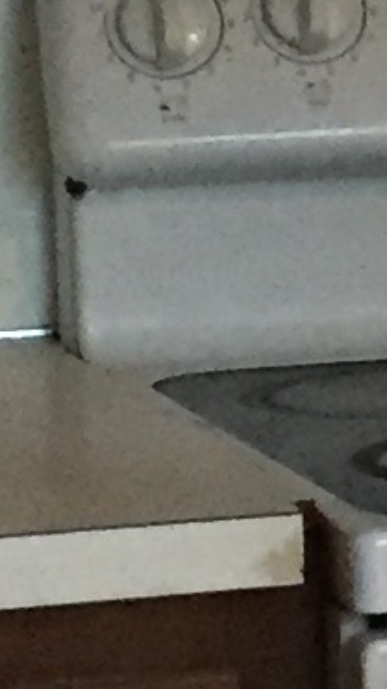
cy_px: 350
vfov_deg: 7.8
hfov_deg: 4.1
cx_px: 1607
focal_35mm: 277
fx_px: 5058
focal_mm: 4.15
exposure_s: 1/30
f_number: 2.2
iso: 250
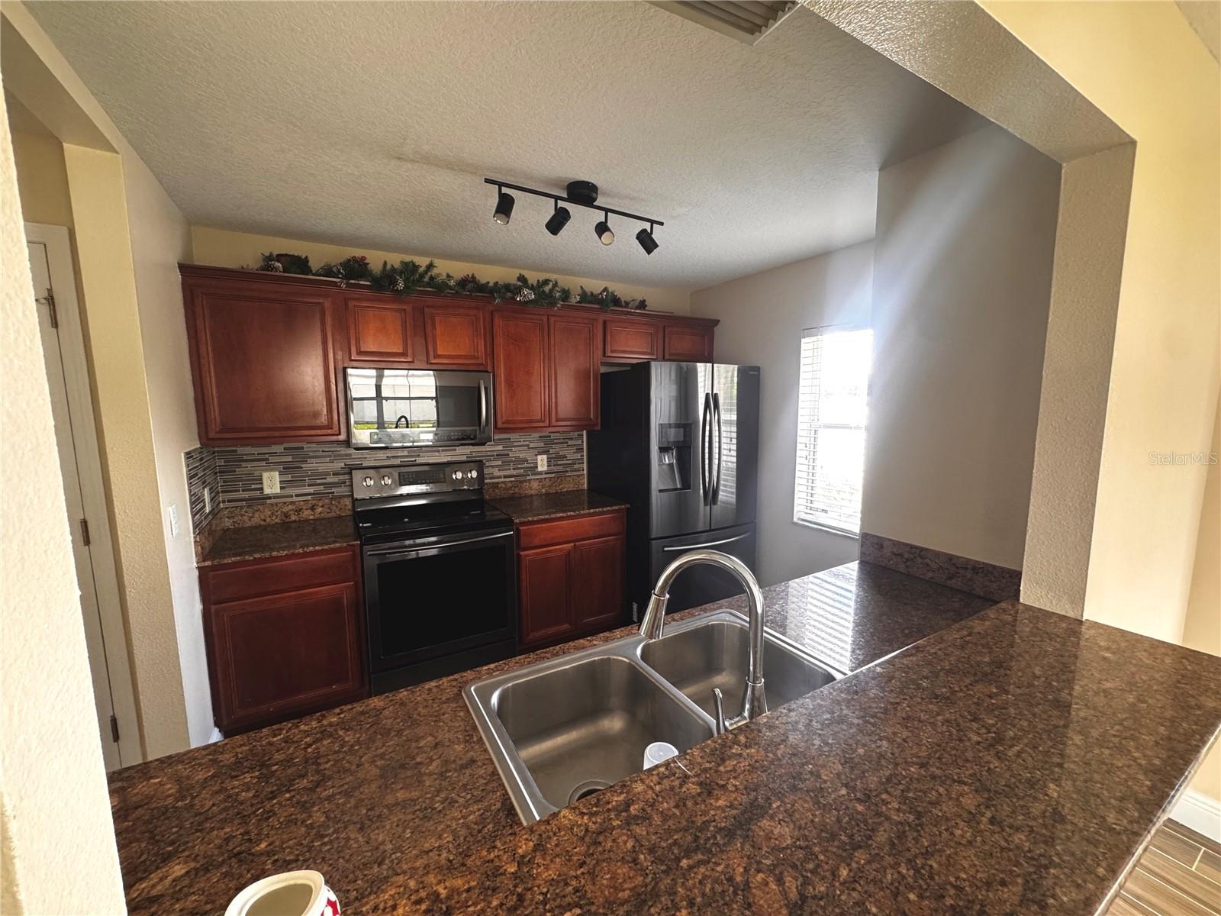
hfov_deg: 102.1
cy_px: 458
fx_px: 494
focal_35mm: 14
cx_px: 610
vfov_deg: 85.7
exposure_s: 1/60
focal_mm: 2.22
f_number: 2.2
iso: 400
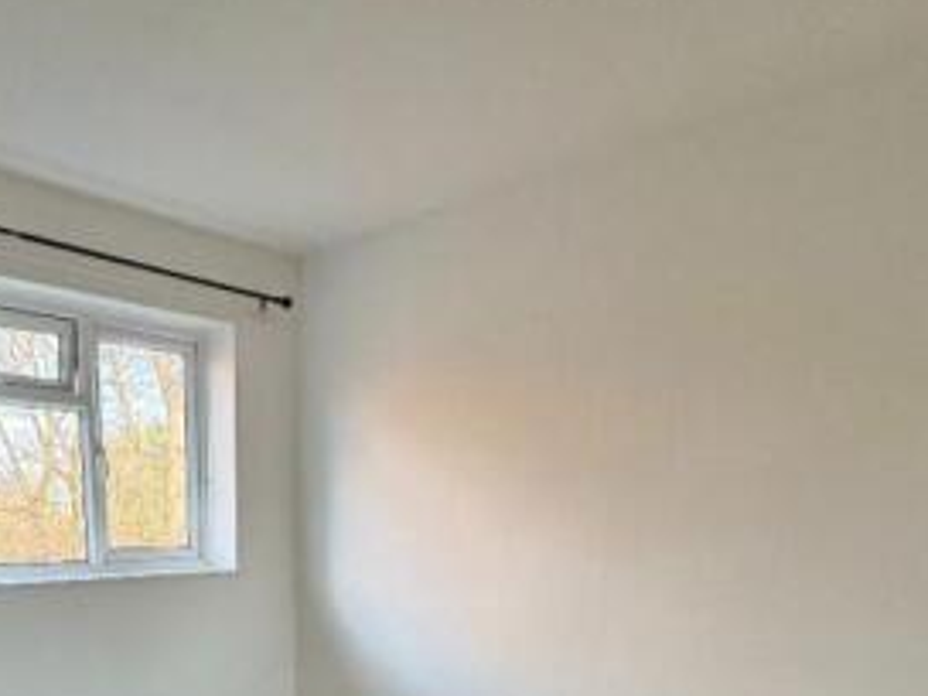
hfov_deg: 57.7
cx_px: 264
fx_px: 804
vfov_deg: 40.0
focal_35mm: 30
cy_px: 725
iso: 200
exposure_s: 1/99
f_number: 2.2
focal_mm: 2.22
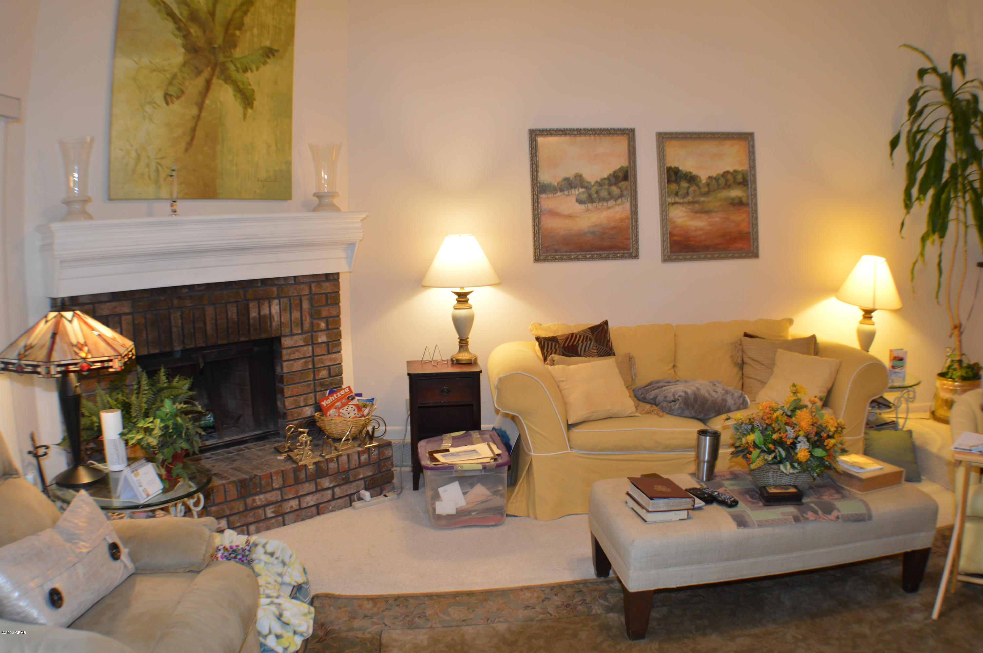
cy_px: 326
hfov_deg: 49.6
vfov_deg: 34.1
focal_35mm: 39
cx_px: 492
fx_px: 1064
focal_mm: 26
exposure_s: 1/15
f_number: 4.2
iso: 450
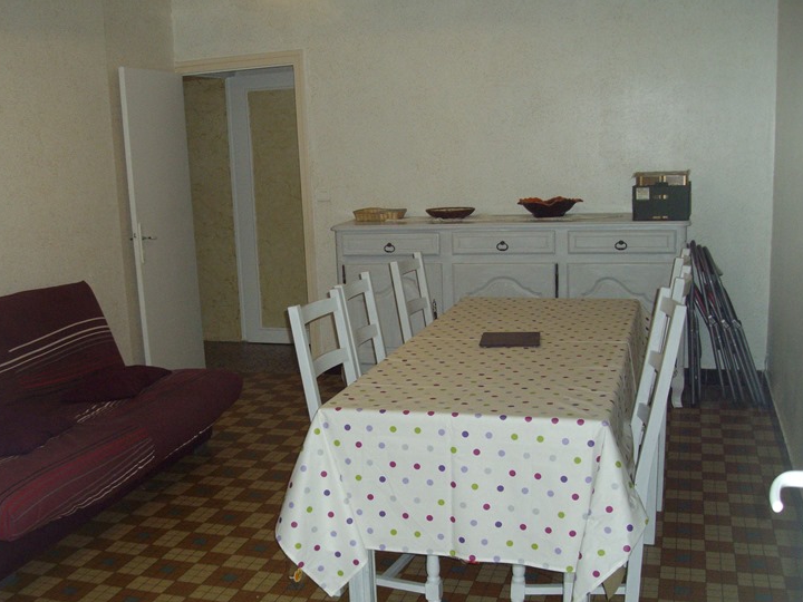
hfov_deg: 46.7
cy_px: 314
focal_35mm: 40
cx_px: 362
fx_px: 928
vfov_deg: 36.0
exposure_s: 1/50
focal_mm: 6
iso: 160
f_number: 2.7
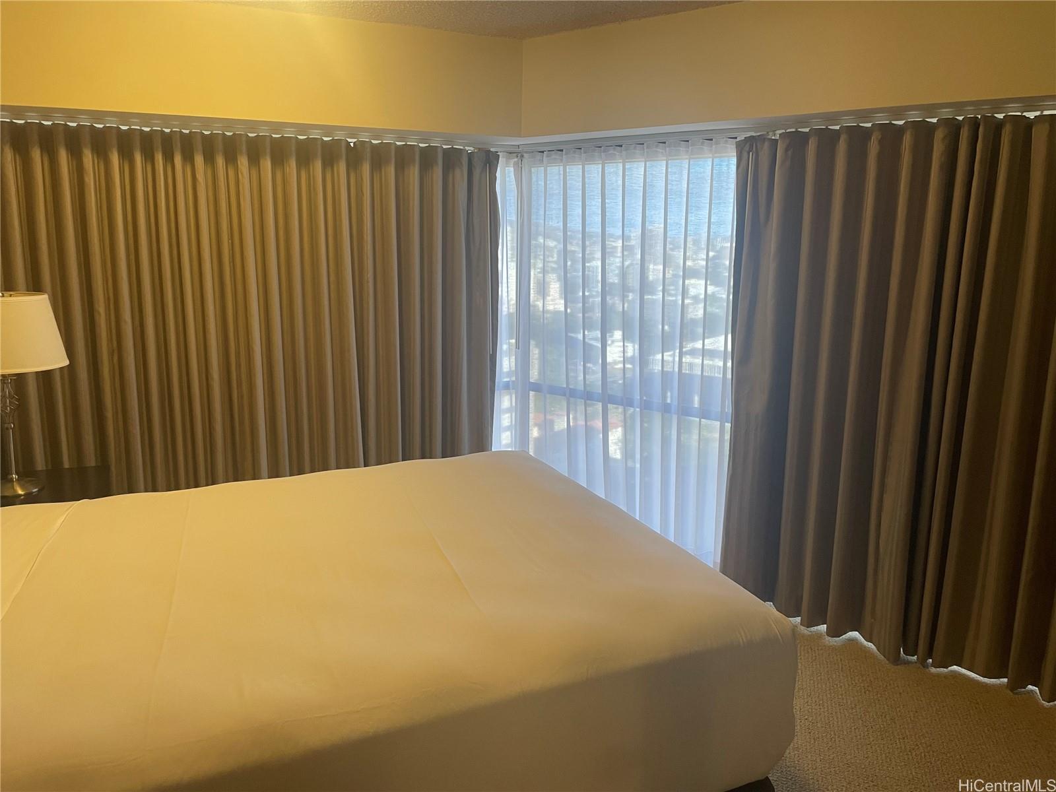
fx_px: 793
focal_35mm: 26
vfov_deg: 53.1
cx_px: 528
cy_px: 396
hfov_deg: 67.3
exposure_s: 1/60
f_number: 1.6
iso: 100
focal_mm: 4.2
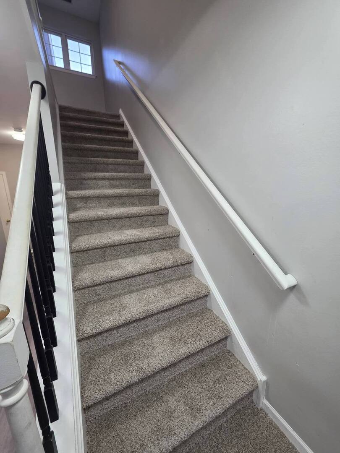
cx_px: 170
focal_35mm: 13
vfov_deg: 106.2
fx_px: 170
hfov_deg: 89.9
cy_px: 226
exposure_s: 1/60
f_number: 1.9
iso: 200
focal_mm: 2.2
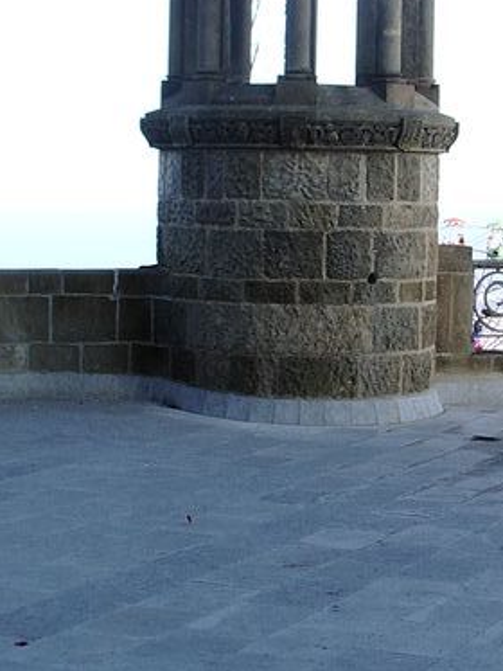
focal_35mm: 96
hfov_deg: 15.4
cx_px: 343
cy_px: 333
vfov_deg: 20.4
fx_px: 1859
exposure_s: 1/125
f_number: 4.3
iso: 50
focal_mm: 5.8
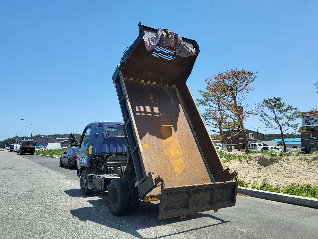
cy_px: 120
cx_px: 159
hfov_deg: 67.3
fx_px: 239
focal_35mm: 26
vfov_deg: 53.1
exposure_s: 1/730
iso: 12
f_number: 1.8
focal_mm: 3.98
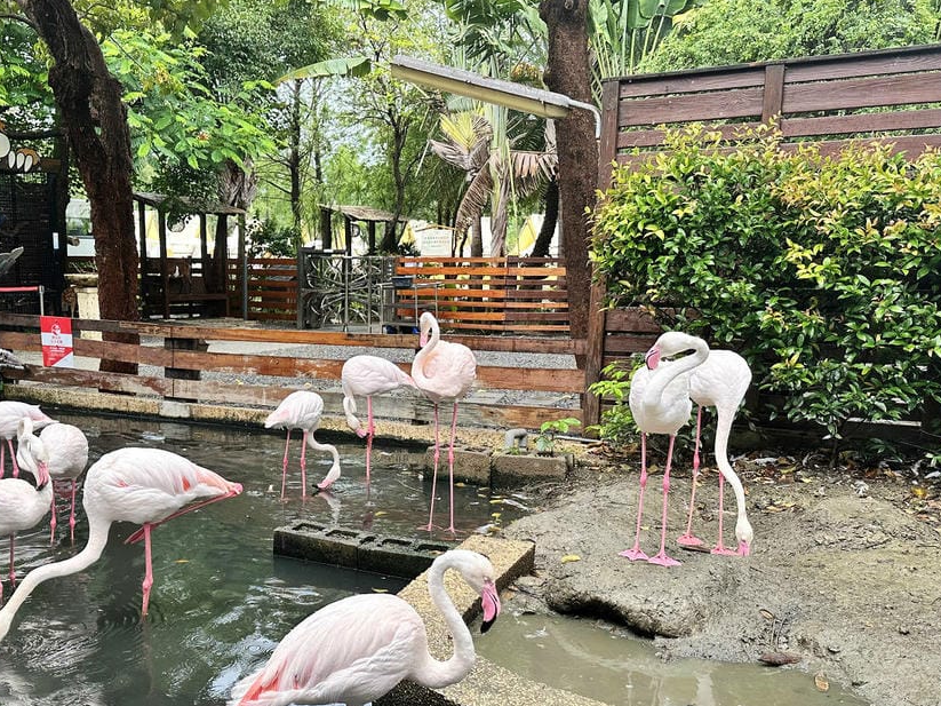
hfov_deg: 51.6
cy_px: 423
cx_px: 308
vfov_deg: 40.5
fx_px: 951
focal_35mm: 35
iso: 80
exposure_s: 1/580
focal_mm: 6.86
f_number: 1.78
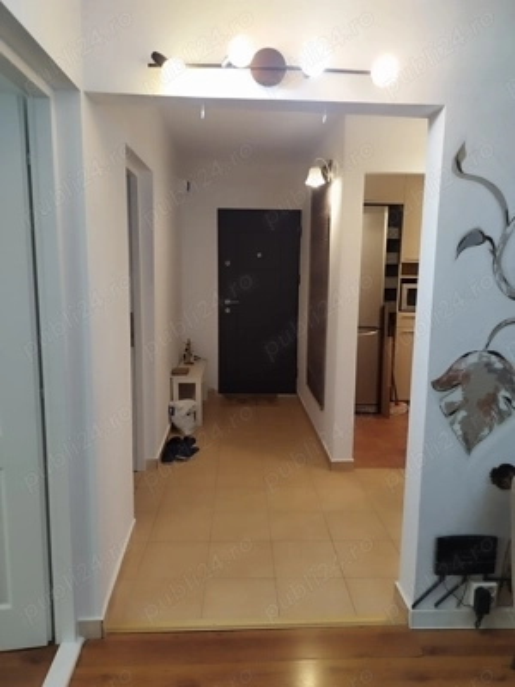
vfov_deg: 65.3
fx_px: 536
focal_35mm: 27
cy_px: 344
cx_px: 258
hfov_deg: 51.4
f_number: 1.79
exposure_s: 1/50
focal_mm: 4.7
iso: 109
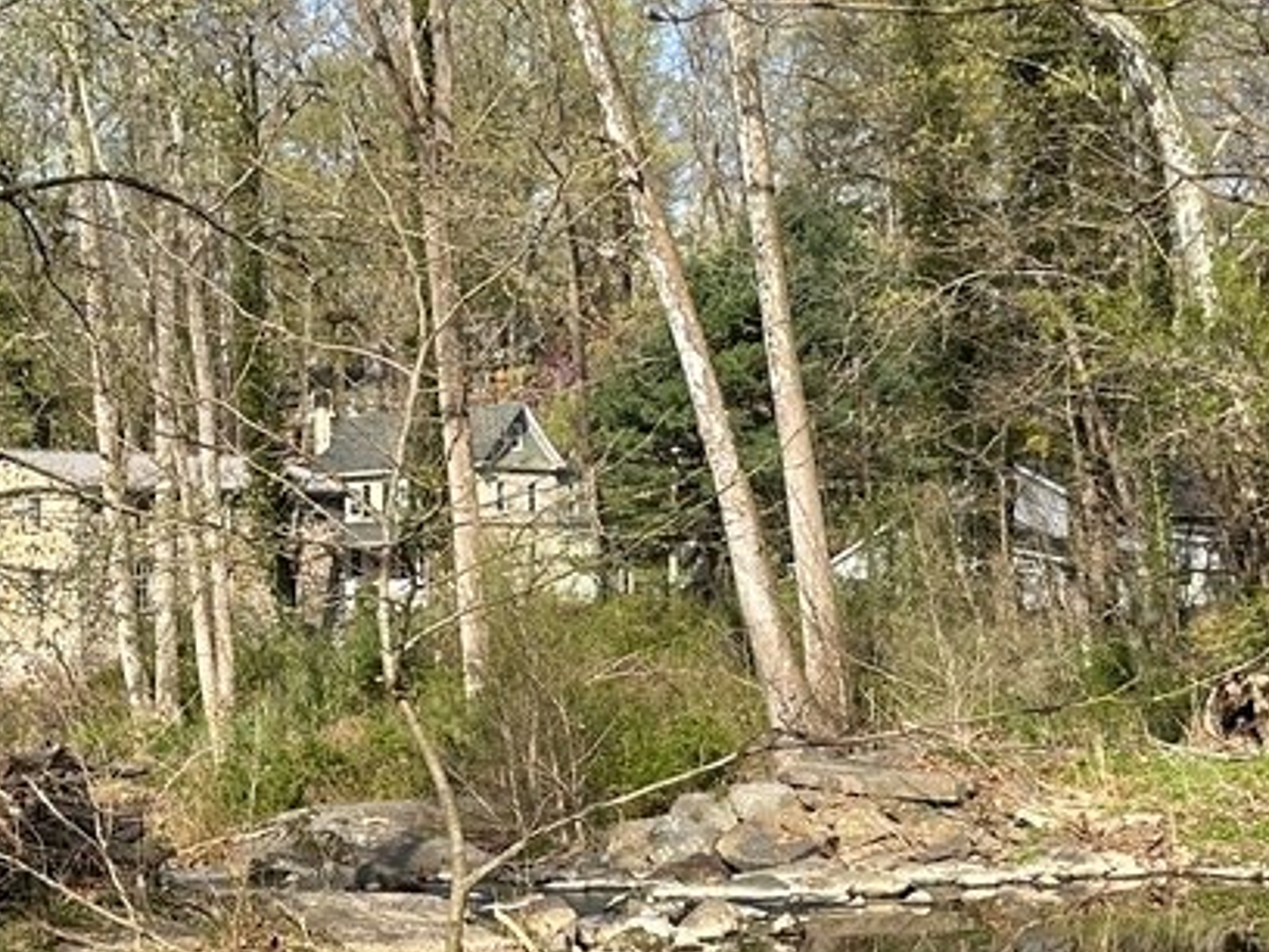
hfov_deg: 21.3
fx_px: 3263
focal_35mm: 89
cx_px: 23
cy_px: 726
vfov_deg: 16.5
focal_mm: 6.86
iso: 80
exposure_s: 1/2469
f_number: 1.78
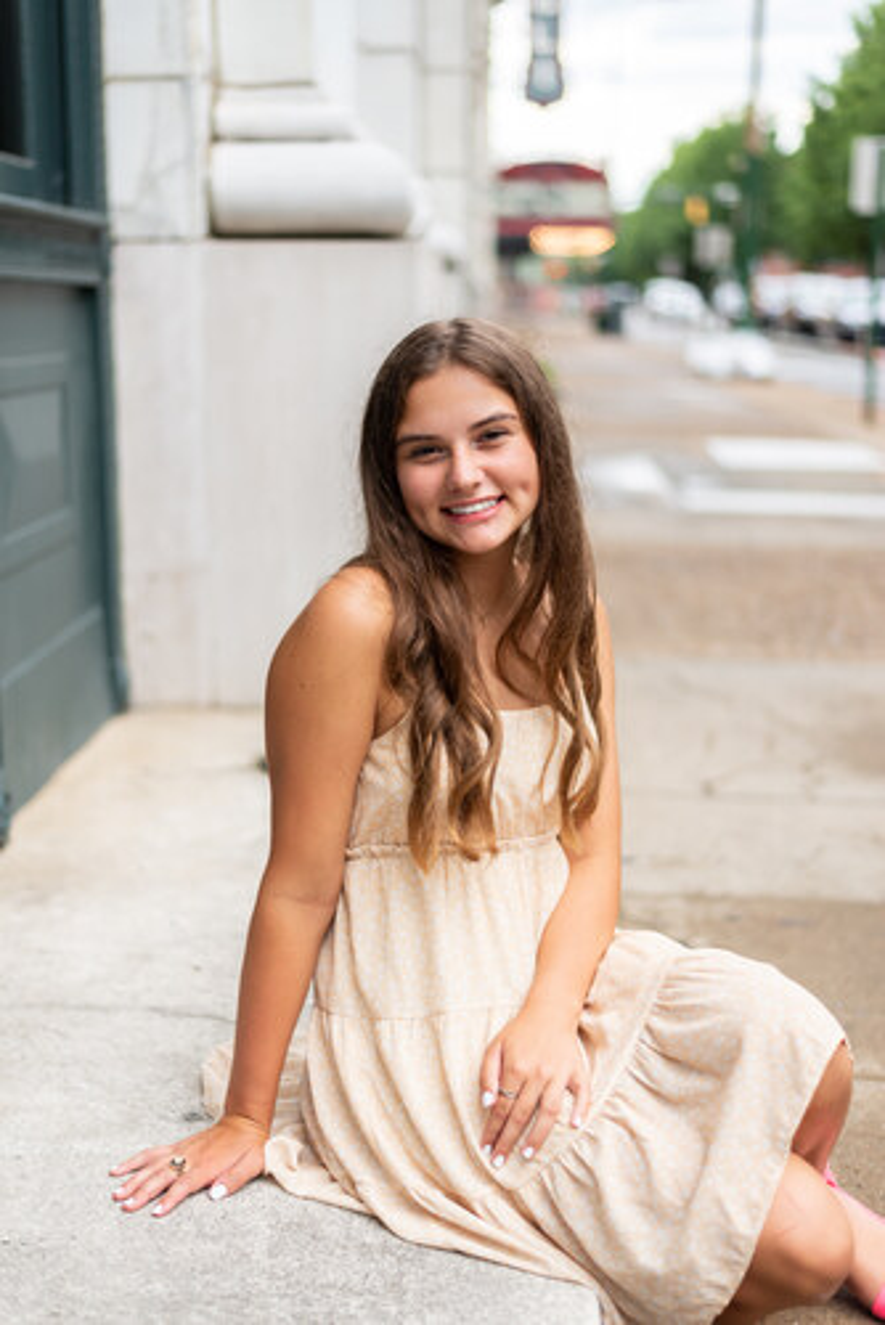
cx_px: 442
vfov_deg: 39.6
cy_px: 662
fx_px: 1841
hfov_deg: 27.0
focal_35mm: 50
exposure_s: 1/2000
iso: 400
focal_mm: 50
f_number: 1.8
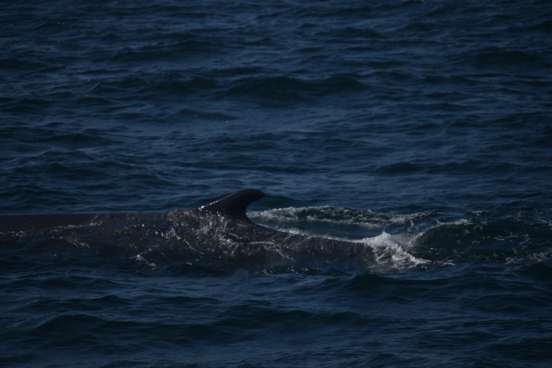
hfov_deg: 6.9
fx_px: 4600
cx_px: 276
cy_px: 184
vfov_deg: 4.6
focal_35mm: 300
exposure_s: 1/4000
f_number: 5.6
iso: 200
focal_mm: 200
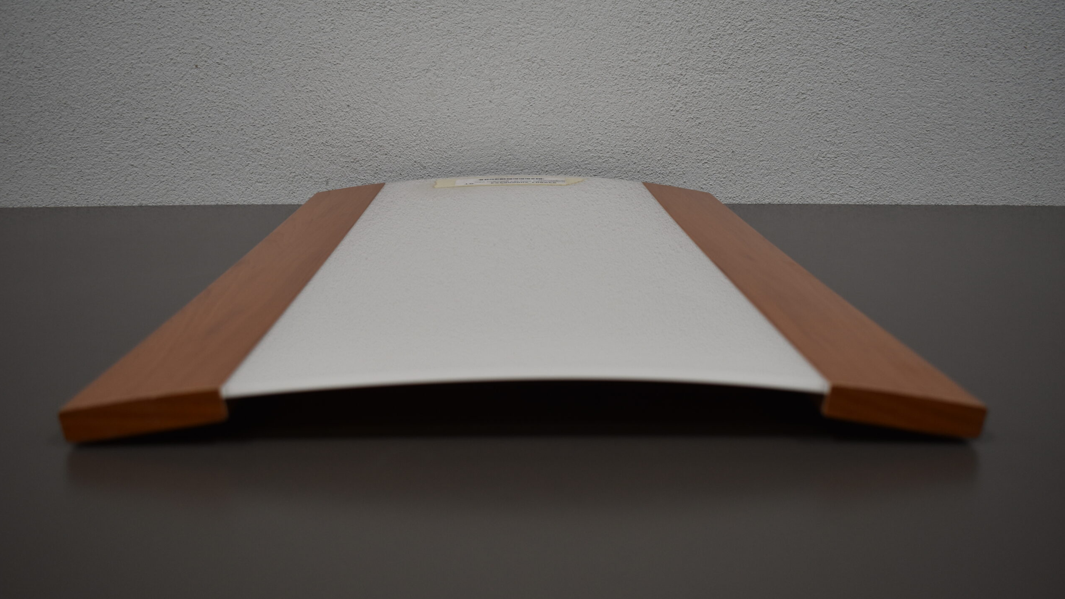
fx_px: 1032
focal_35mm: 37
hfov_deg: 54.6
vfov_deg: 32.4
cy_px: 324
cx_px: 527
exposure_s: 1/250
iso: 400
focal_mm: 23
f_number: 4.5
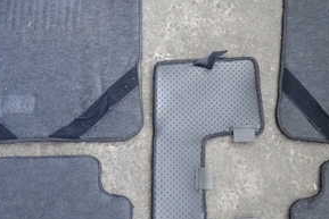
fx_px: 494
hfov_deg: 36.7
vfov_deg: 25.1
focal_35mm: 54
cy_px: 118
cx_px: 203
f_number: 2
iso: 1250
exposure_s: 1/125
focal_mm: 4.5
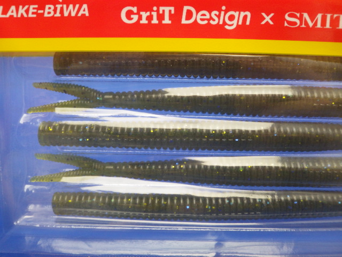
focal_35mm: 31
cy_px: 128
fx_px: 306
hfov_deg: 58.4
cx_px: 171
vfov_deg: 45.4
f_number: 2.3
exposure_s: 1/45
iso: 320
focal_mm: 5.5
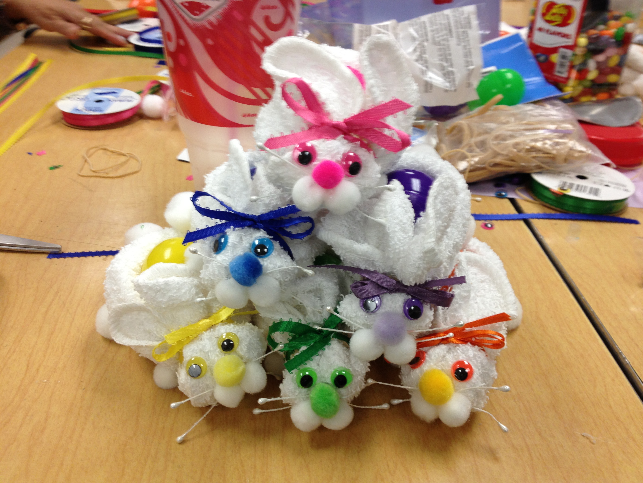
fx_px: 650
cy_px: 242
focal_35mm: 35
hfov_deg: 52.6
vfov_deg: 40.7
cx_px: 322
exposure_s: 1/24
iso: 50
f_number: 2.4
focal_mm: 4.28
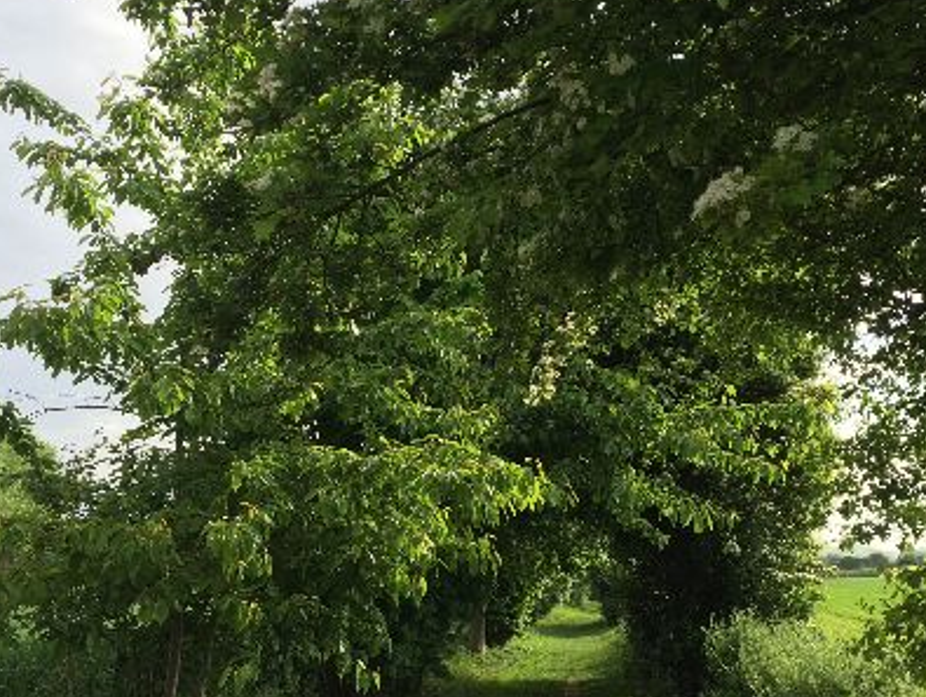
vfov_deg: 32.9
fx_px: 1178
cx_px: 488
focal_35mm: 44
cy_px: 343
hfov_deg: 42.9
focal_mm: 4.15
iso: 32
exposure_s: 1/682
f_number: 2.2
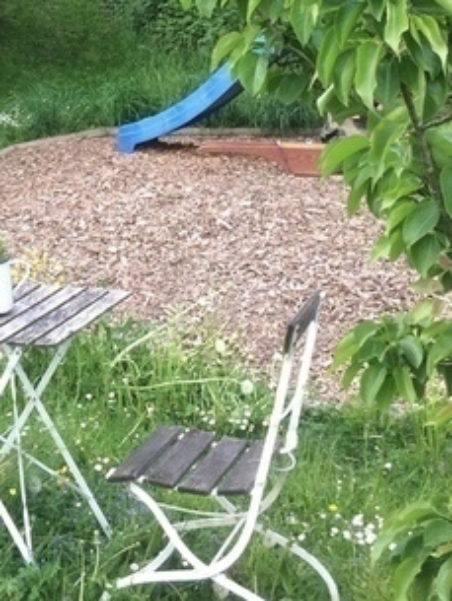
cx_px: 47
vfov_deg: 25.6
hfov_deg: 19.8
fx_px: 1270
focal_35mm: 73
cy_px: 33
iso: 32
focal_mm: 4.15
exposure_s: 1/140
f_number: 2.2
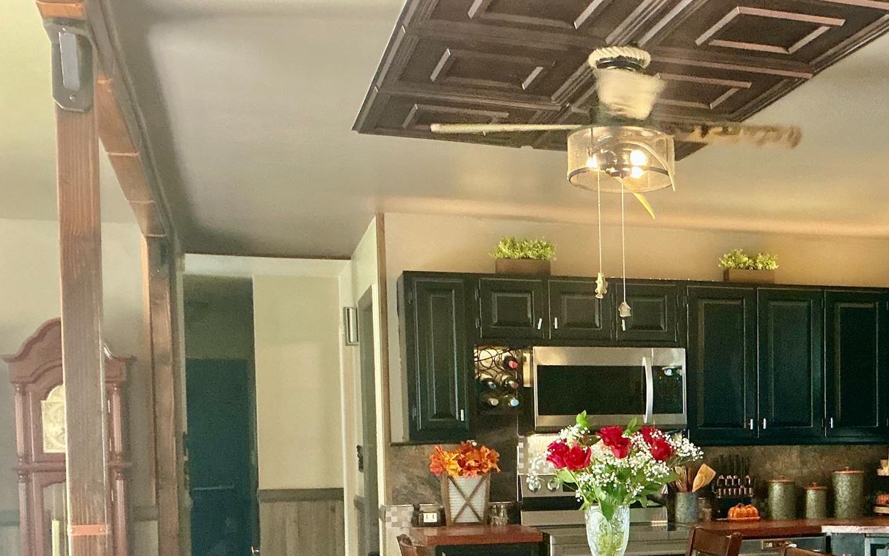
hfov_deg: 37.3
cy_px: 495
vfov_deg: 24.2
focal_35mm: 52
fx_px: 1260
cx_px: 732
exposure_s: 1/60
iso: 250
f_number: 1.8
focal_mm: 3
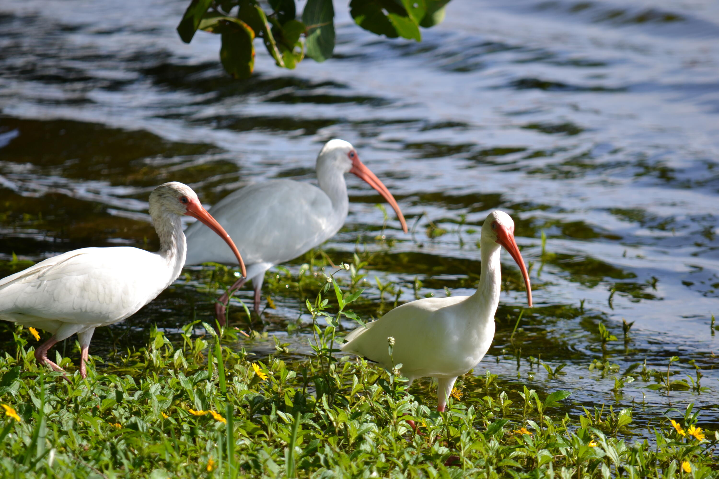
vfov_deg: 3.1
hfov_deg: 4.6
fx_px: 8987
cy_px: 240
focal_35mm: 450
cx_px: 360
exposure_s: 1/200
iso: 100
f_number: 5.6
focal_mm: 300
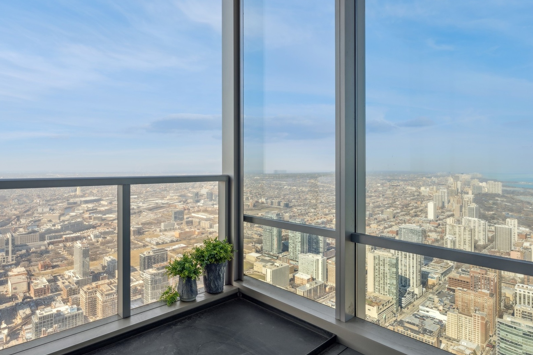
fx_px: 296
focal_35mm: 20
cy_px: 170
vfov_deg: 61.9
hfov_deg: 82.8
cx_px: 208
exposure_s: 1/320
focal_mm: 16
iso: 200
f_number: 8
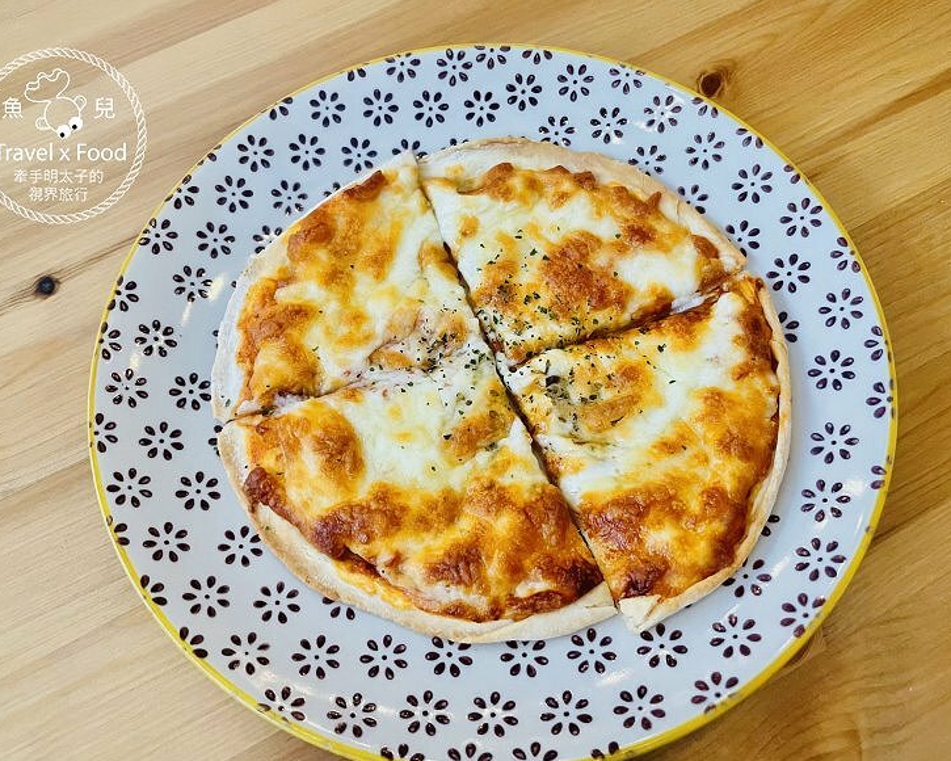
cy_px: 370
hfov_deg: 62.1
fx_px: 788
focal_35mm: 28
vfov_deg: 51.5
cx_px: 434
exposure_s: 1/60
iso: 400
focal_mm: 4.2
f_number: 1.6
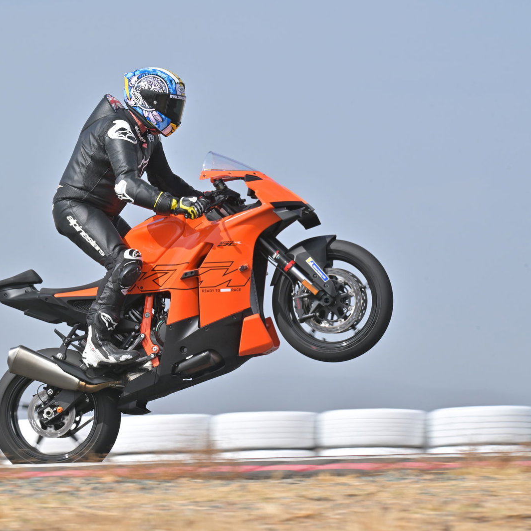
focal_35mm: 345
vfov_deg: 5.1
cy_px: 266
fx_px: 5987
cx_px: 182
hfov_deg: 5.1
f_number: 14
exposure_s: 1/500
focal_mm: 270
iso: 400
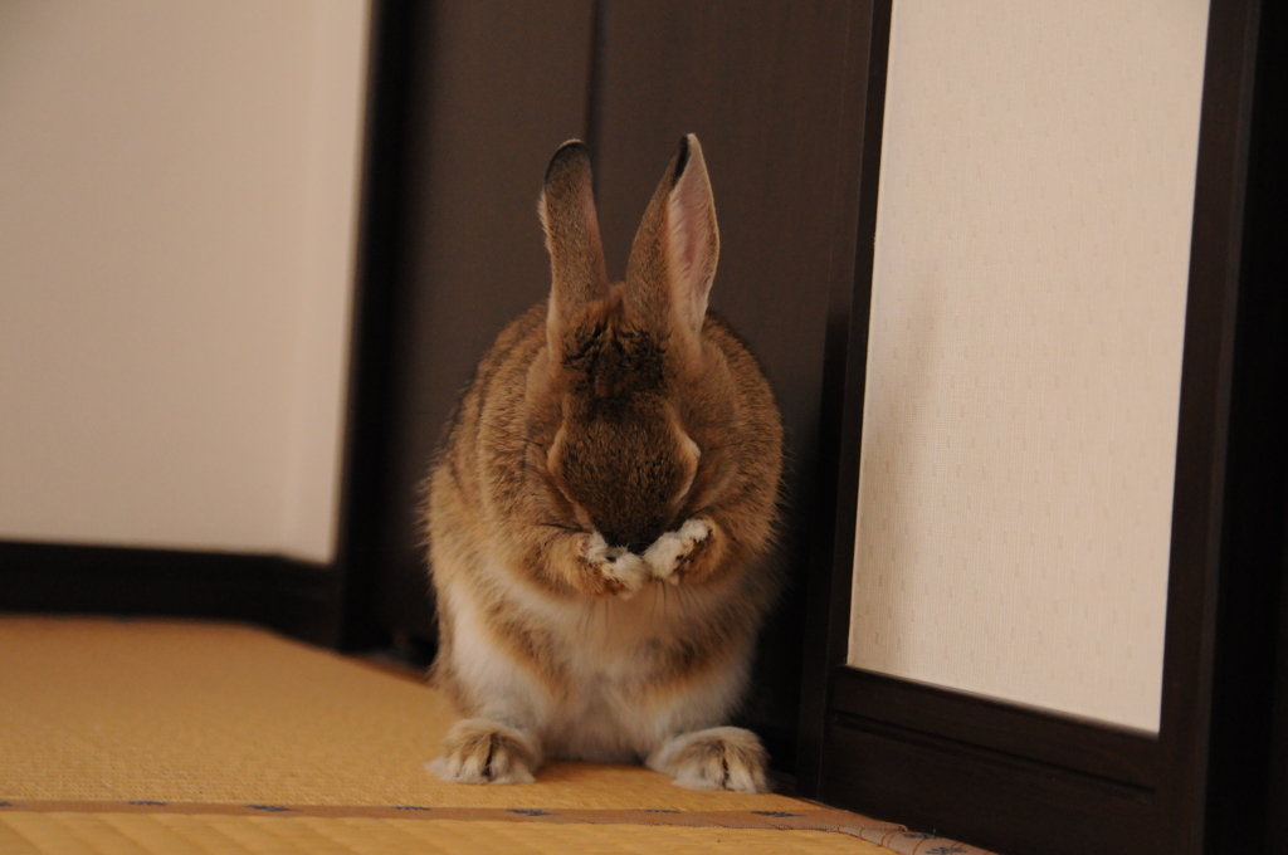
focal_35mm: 98
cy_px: 428
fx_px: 3484
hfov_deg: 20.9
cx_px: 644
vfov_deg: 14.0
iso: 1600
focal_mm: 65
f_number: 5
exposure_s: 1/250
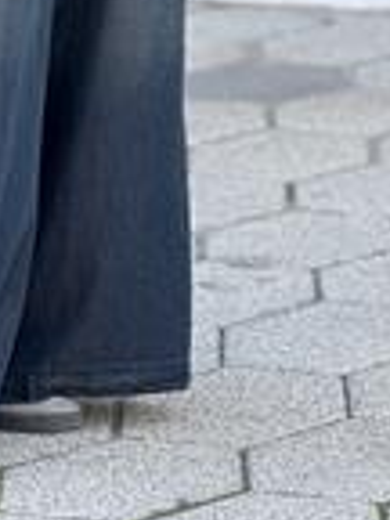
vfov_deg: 4.4
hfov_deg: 3.3
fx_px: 6670
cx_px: -65
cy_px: -424
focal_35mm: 444
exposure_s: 1/152
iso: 50
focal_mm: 15.66
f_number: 2.8
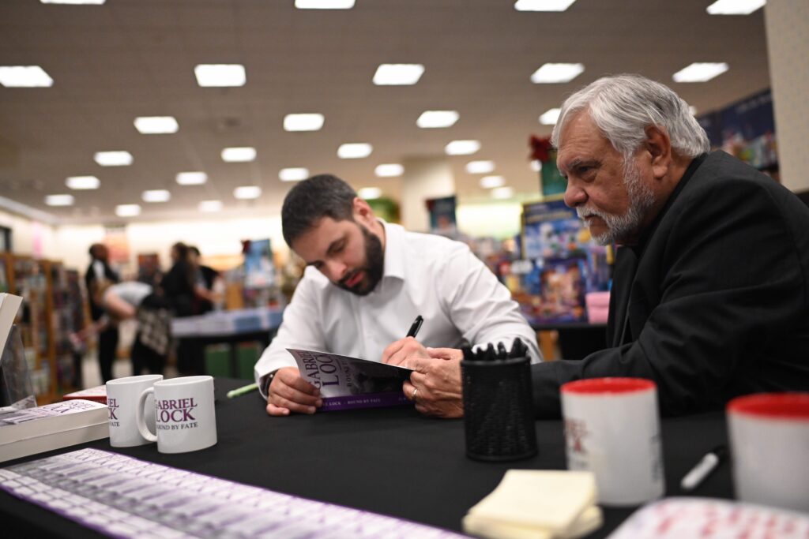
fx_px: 629
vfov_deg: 46.4
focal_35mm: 28
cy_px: 270
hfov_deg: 65.5
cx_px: 404
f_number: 1.4
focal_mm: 28
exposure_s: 1/2000
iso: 2500
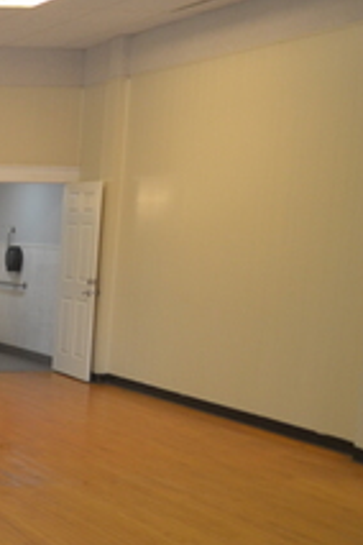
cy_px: 385
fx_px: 1149
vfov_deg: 26.4
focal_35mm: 76
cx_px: -373
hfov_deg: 14.7
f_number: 4
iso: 640
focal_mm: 18
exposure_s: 1/60
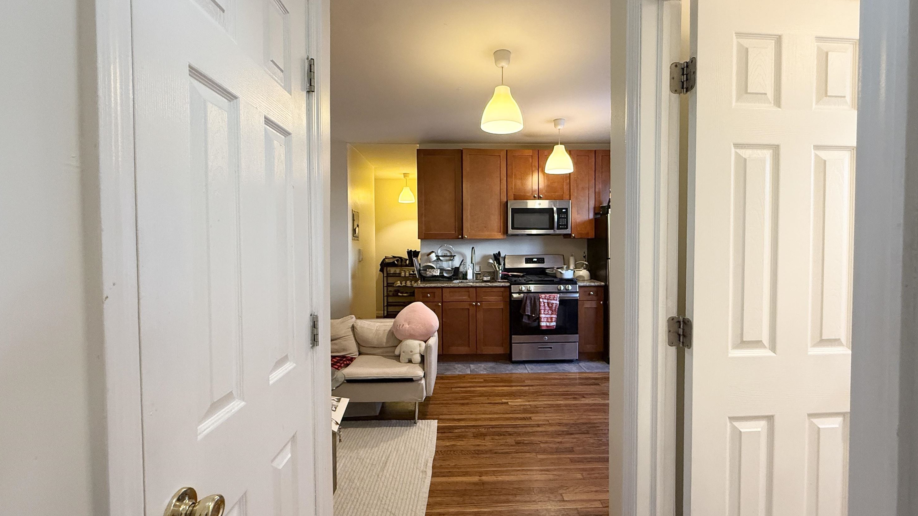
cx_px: 479
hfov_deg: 99.3
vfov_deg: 67.1
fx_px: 389
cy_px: 256
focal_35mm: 16
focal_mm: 2.22
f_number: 2.2
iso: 400
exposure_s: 1/60
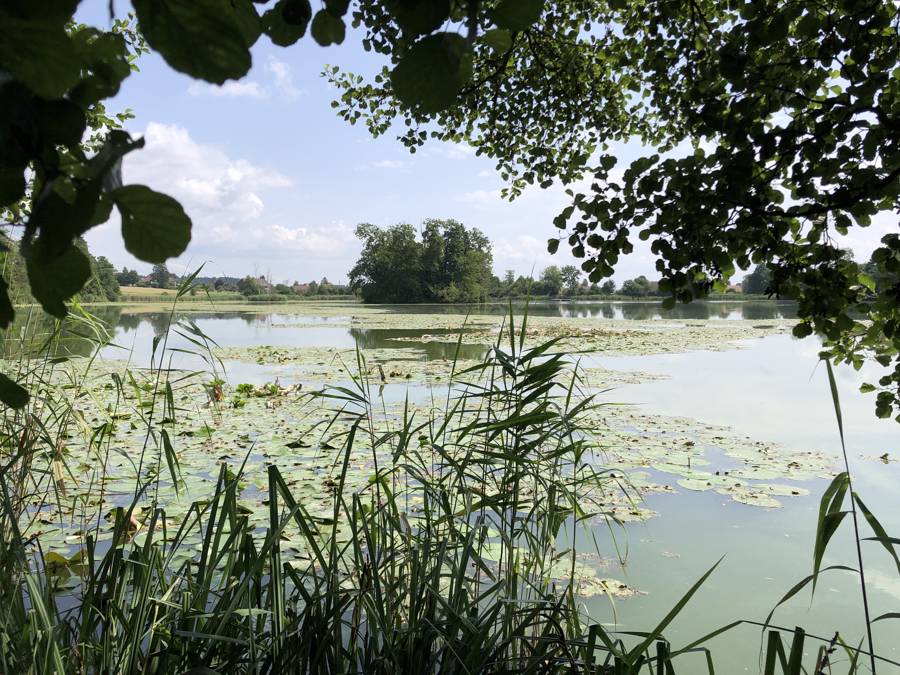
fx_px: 728
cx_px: 450
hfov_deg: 63.4
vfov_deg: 49.7
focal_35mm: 28
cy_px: 338
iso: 20
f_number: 1.8
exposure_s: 1/2558
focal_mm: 3.99
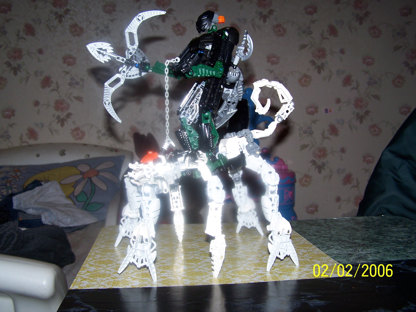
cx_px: 208
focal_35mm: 38
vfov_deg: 37.7
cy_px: 156
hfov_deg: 49.0
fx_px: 457
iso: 80
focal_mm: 6.3
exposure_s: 1/60
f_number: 2.8
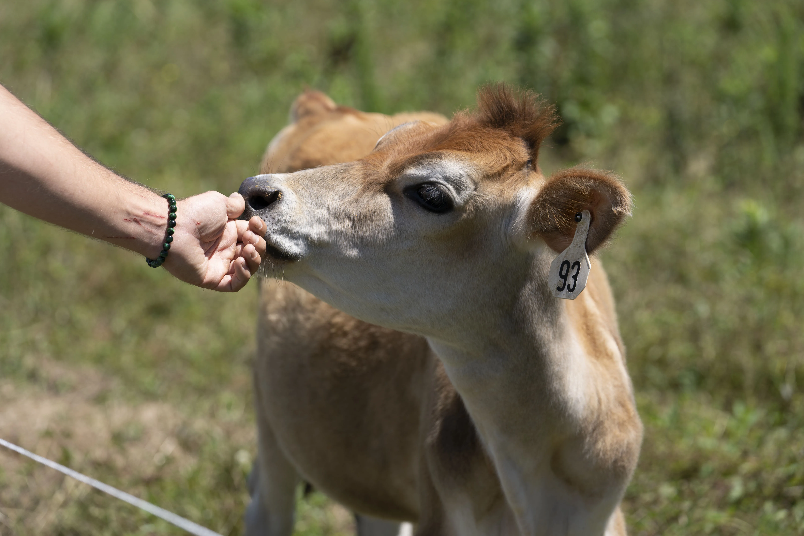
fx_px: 2925
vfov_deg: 10.5
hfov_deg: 15.6
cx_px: 402
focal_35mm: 131
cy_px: 268
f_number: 4.5
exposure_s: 1/640
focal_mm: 131
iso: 100
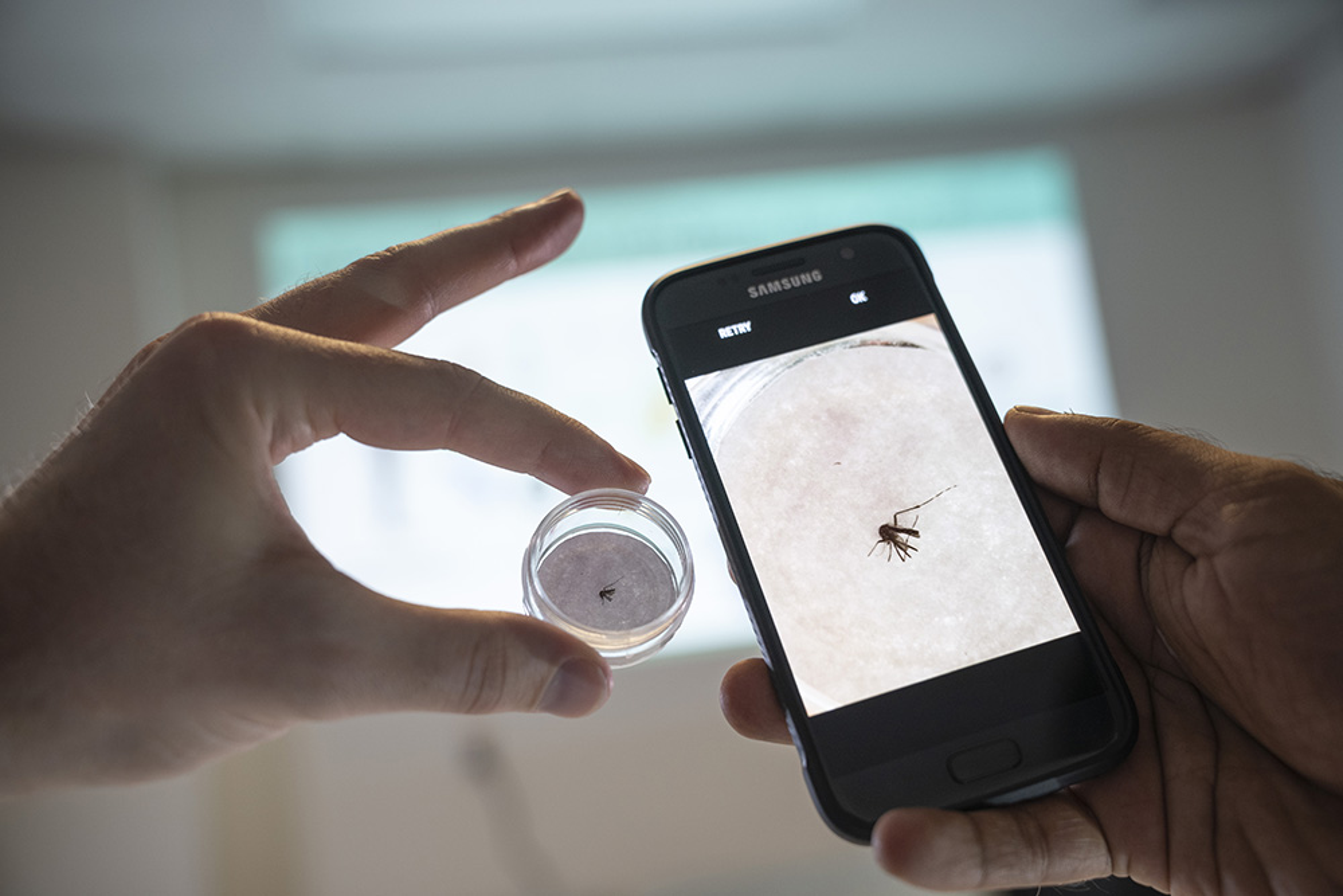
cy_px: 448
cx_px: 672
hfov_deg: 49.5
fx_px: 1455
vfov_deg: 34.2
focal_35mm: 39
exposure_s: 1/125
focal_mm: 39
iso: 1000
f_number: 3.2
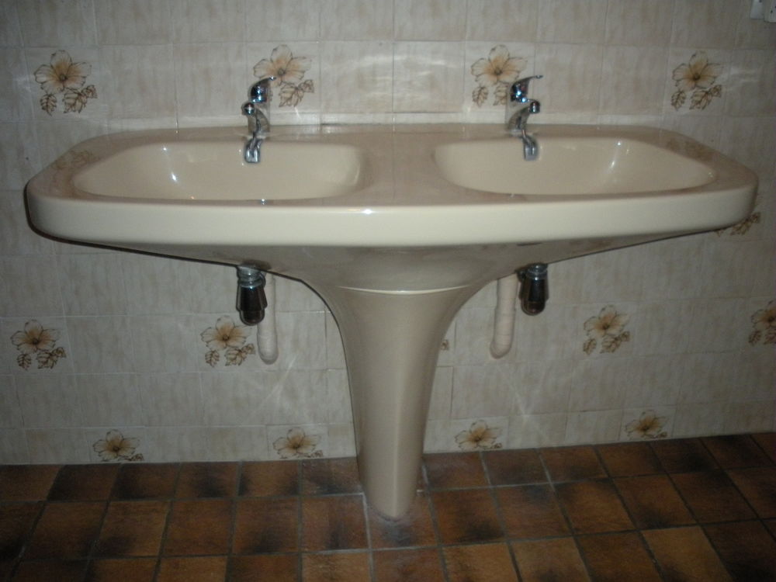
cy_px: 291
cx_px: 388
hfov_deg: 52.6
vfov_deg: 40.7
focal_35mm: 35
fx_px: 785
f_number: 3.5
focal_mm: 6.3
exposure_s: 1/60
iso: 400
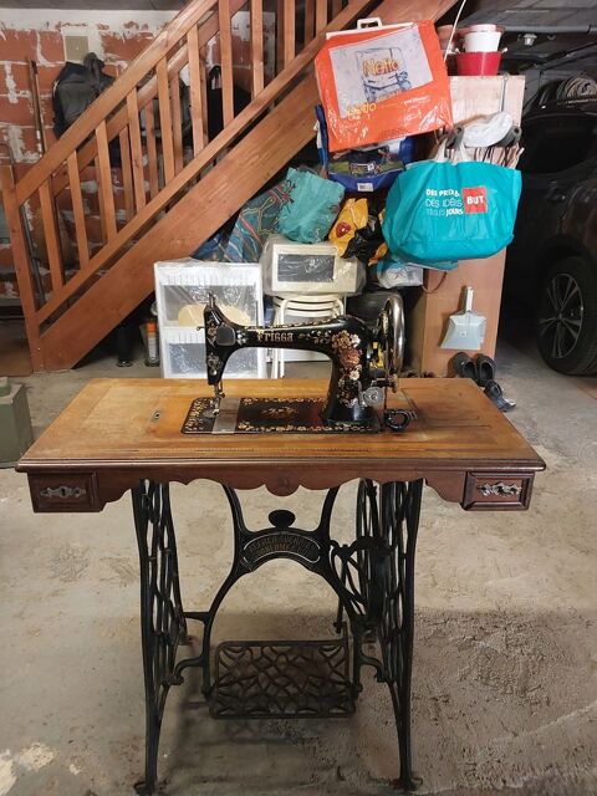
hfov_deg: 46.8
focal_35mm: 30
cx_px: 298
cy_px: 398
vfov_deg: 60.0
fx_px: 690
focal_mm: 4.6
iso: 400
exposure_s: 1/50
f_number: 1.8
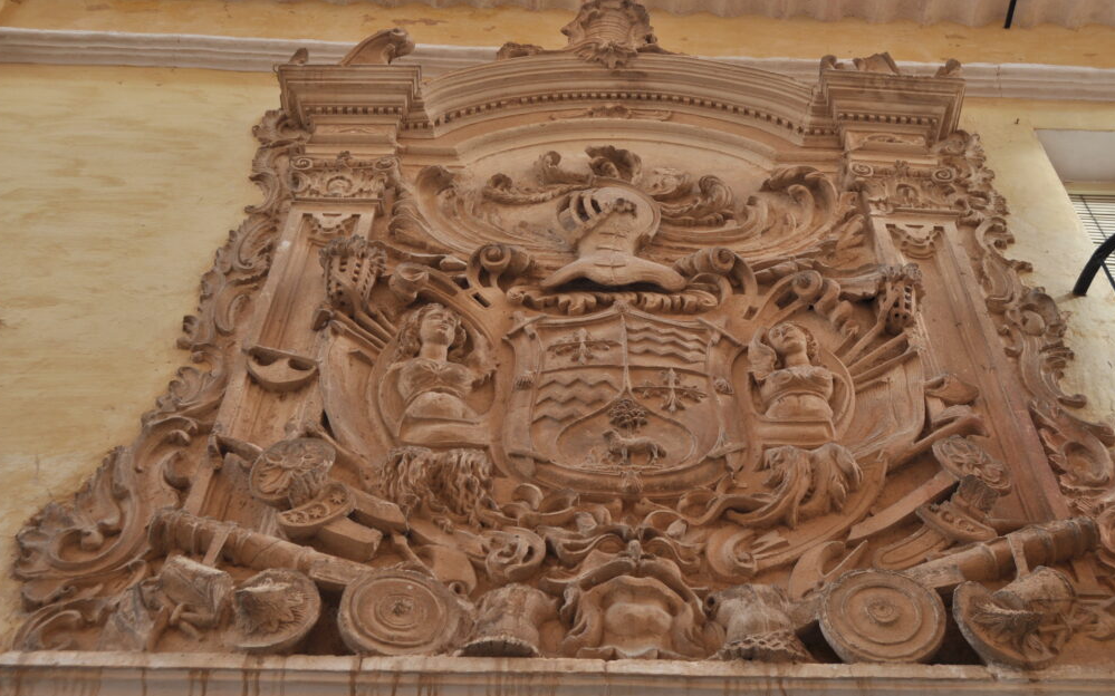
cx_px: 556
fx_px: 1474
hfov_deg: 41.4
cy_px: 369
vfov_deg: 26.6
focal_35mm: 49
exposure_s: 1/200
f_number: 8
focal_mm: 31
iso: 200
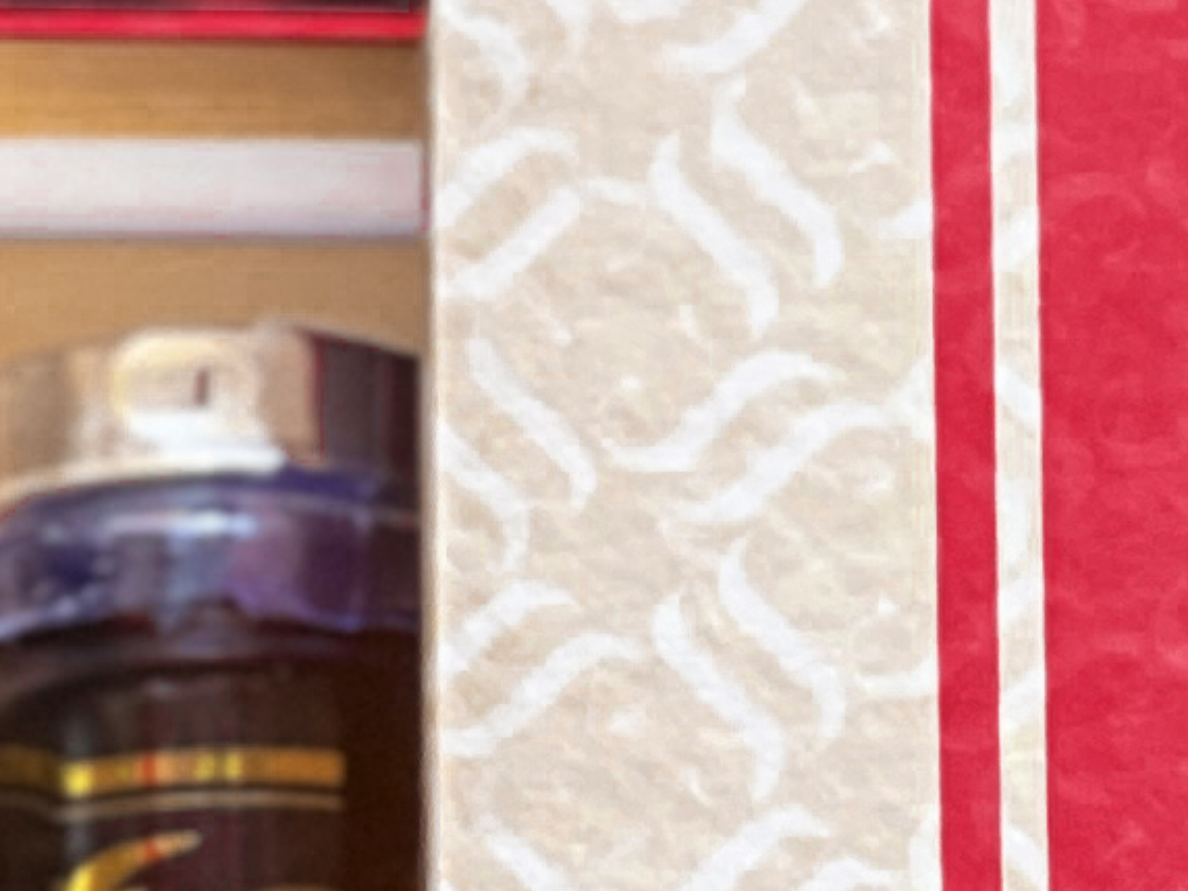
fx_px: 18635
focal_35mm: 543
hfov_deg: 3.6
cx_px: 2042
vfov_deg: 2.7
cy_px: 754
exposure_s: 1/121
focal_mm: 9
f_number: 2.8
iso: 125
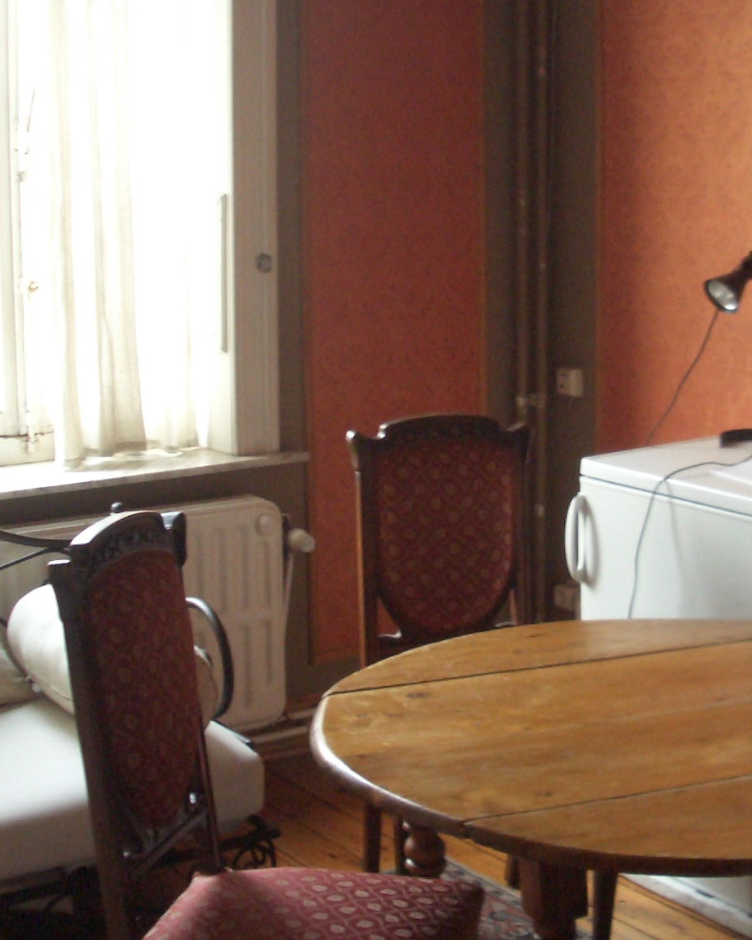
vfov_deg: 31.4
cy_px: 409
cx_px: 498
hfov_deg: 25.3
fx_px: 1669
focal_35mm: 60
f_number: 2.6
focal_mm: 5.8
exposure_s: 1/20
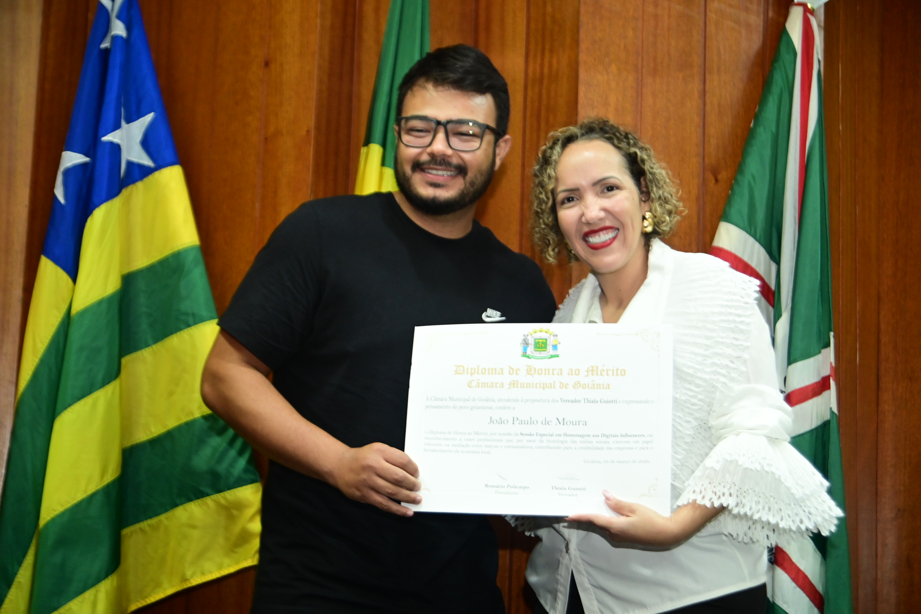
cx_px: 460
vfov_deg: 19.5
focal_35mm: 70
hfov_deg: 28.8
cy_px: 307
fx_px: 1791
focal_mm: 70
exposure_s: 1/125
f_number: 4.5
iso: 3200
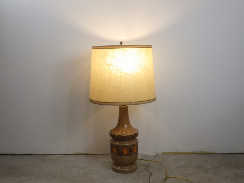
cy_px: 92
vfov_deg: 34.3
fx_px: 296
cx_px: 122
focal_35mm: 42
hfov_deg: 44.8
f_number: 4.2
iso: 125
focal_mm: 7.5
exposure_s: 1/30
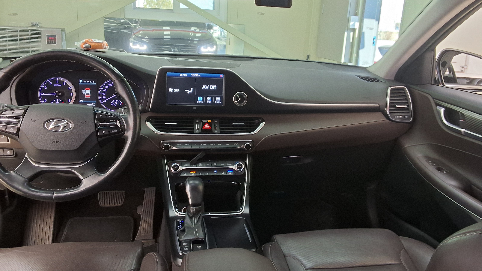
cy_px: 115
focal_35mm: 31
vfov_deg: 37.7
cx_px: 244
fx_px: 396
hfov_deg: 62.6
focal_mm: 2.91
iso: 80
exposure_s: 1/40
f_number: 1.9
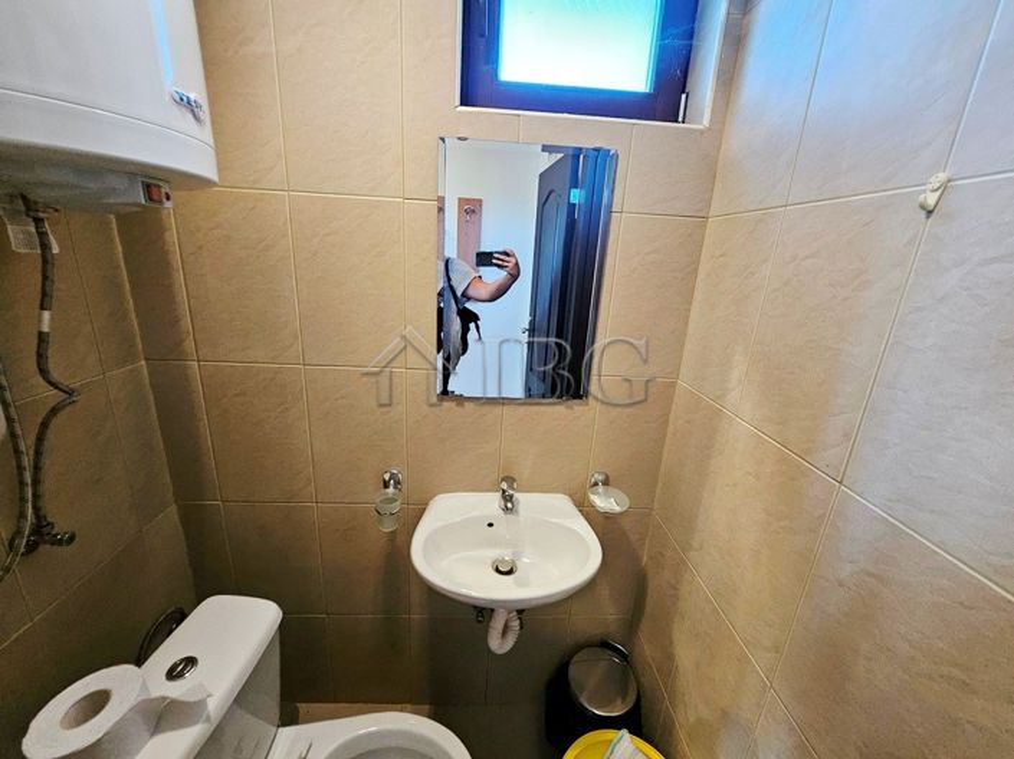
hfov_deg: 106.2
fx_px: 381
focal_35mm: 13
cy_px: 380
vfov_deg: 89.9
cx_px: 507
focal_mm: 1.7
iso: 320
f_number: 2.2
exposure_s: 1/50
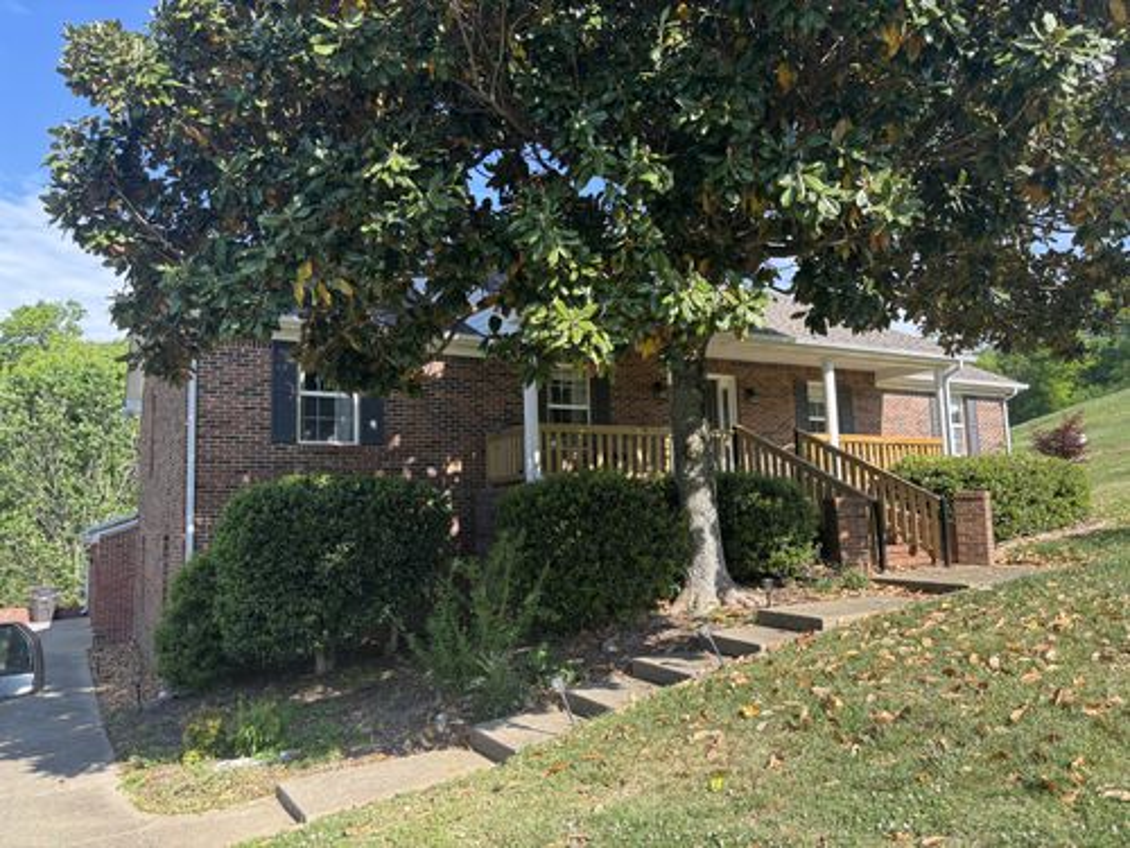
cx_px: 565
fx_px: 849
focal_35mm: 26
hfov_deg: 67.3
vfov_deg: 53.1
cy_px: 424
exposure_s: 1/769
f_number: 1.6
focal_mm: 5.96
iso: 50
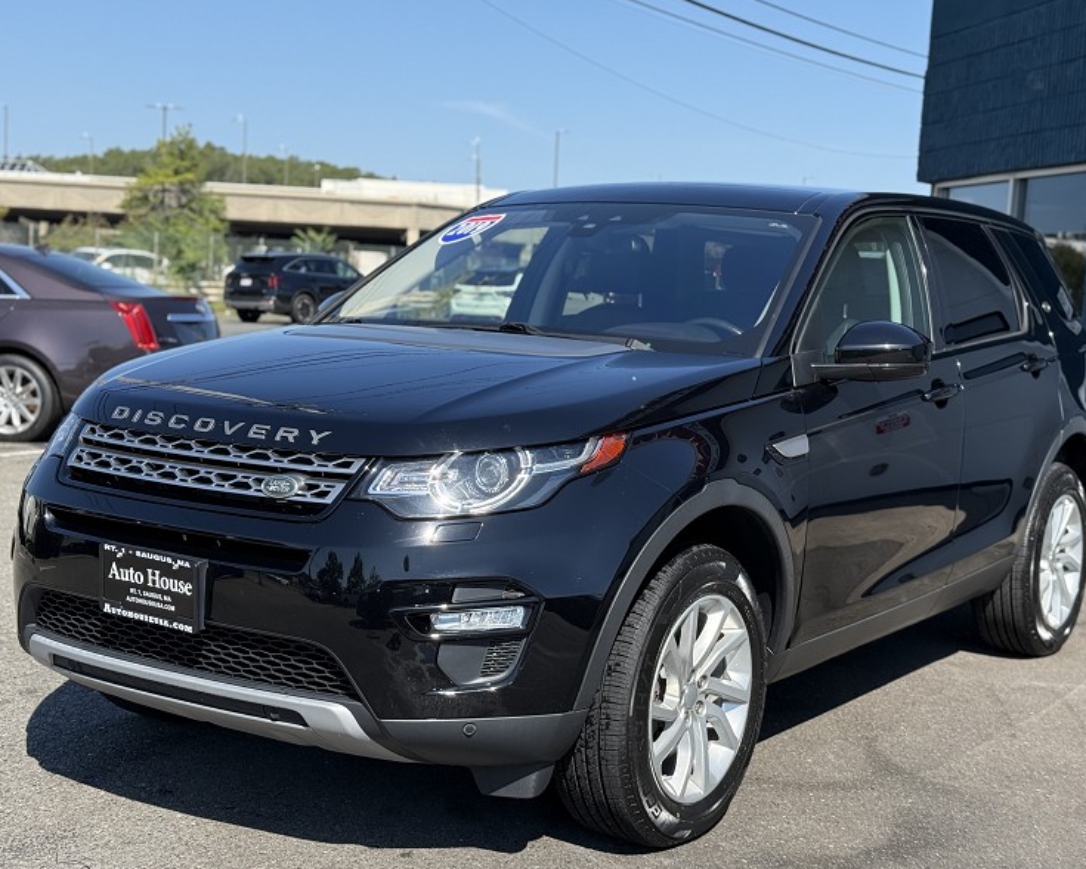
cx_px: 548
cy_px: 434
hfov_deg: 36.7
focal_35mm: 51
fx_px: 1639
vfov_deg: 29.7
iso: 100
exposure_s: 1/3534
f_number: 1.78
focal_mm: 6.76
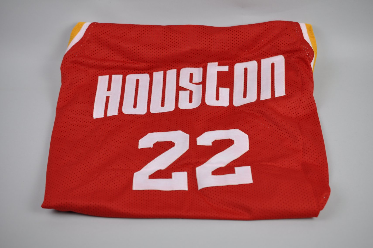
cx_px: 186
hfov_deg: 33.4
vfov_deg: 22.6
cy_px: 124
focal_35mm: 60
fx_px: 621
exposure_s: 1/60
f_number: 4
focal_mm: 40
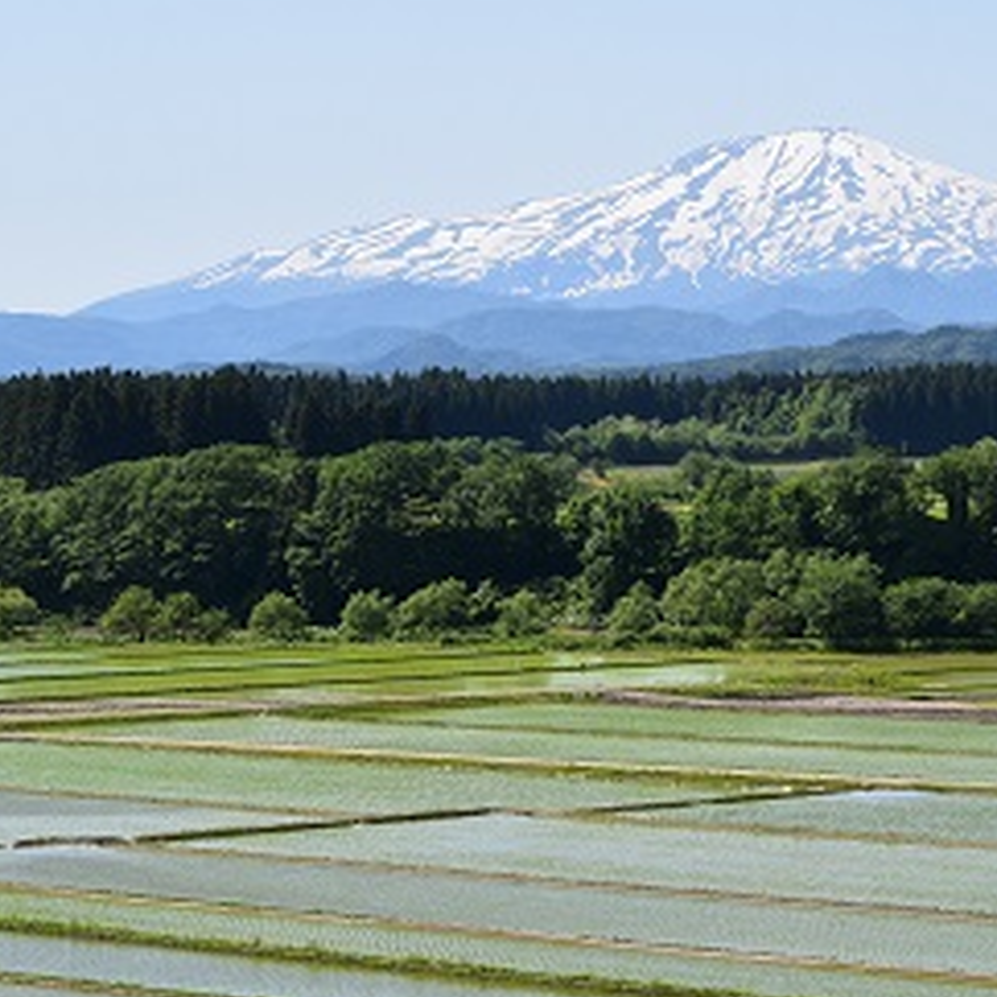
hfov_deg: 11.3
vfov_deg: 11.4
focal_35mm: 154
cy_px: 585
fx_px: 5011
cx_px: 840
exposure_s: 1/500
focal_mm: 65
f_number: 11
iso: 400
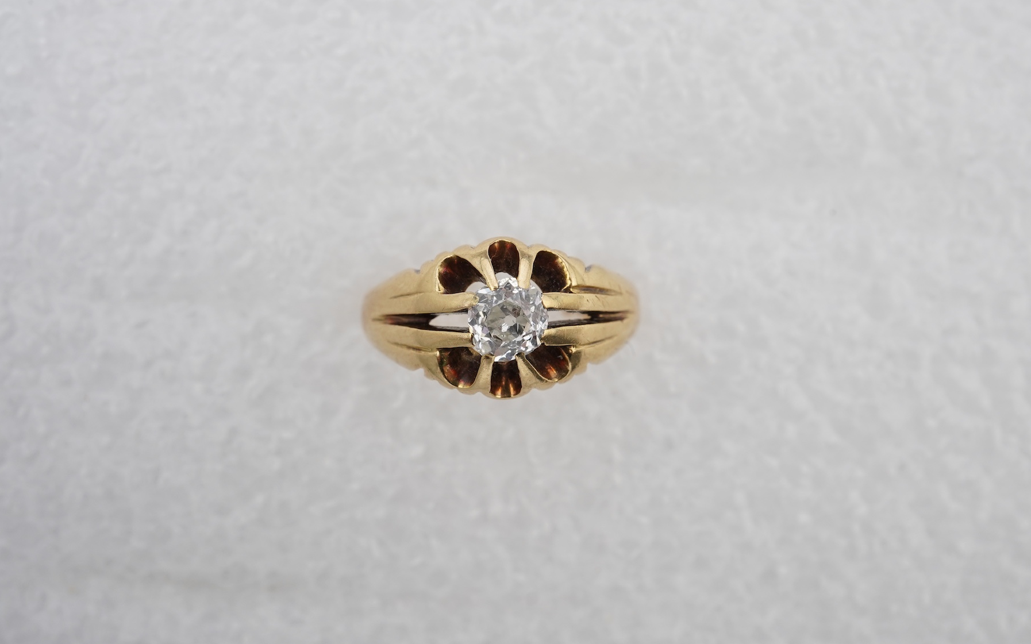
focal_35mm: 46
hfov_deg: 43.5
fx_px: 1292
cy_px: 325
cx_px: 515
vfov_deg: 28.0
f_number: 16
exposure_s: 1/125
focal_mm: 30
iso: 500
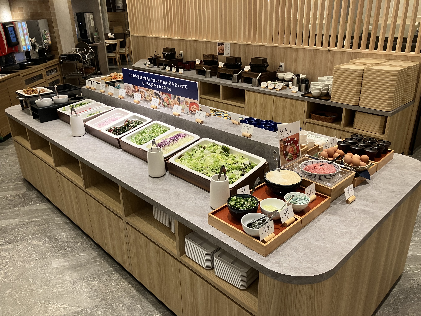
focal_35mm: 28
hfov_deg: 63.4
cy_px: 158
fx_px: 341
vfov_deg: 49.7
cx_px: 210
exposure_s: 1/60
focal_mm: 3.99
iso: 50
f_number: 1.8
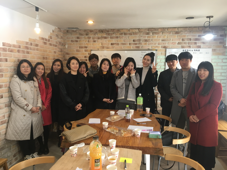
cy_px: 85
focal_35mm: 29
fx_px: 190
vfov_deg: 48.2
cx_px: 114
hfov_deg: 61.7
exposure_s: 1/30
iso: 80
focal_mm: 4.15
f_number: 2.2
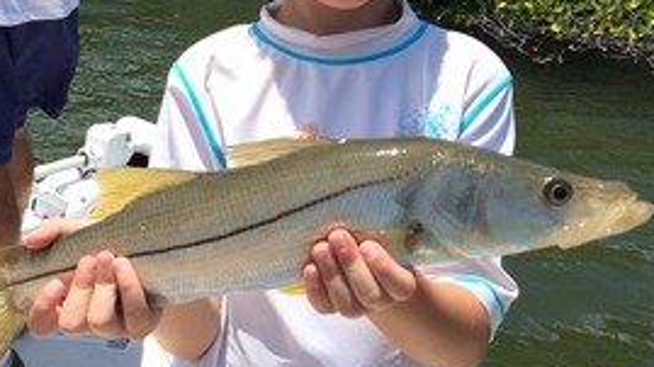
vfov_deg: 24.9
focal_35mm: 47
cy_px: 61
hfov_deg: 43.1
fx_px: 815
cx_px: 216
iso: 32
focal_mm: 4.15
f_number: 2.2
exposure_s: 1/1866
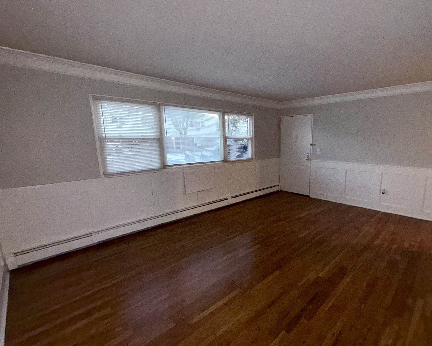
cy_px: 178
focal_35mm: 17
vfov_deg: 77.0
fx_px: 217
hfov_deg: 88.3
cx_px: 263
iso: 160
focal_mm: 2.22
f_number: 2.2
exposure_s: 1/60
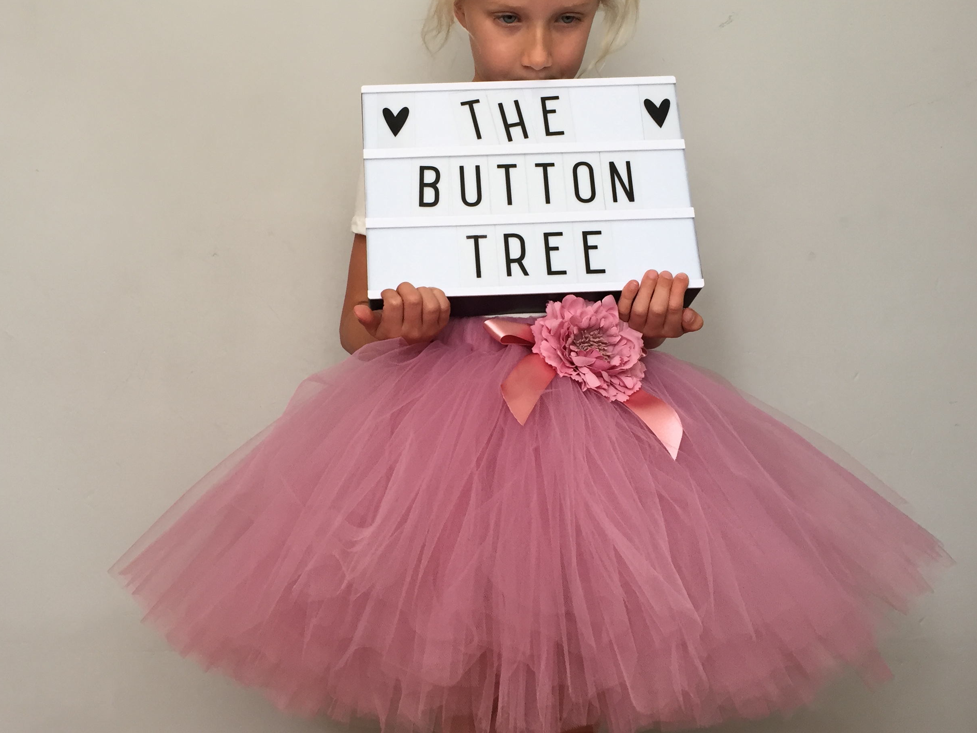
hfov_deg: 47.8
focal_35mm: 39
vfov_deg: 36.8
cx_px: 435
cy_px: 353
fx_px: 1101
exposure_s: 1/33
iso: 32
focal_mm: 4.15
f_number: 2.2
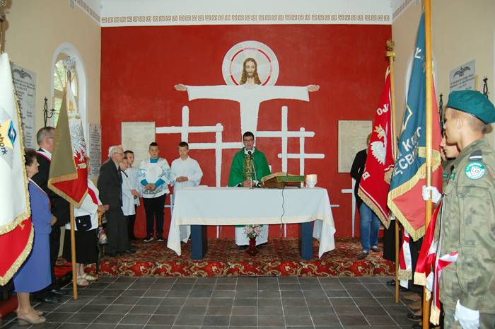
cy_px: 164
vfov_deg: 45.6
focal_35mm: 28
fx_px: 391
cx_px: 248
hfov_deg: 64.6
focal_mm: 19
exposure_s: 1/60
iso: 400
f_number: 3.5
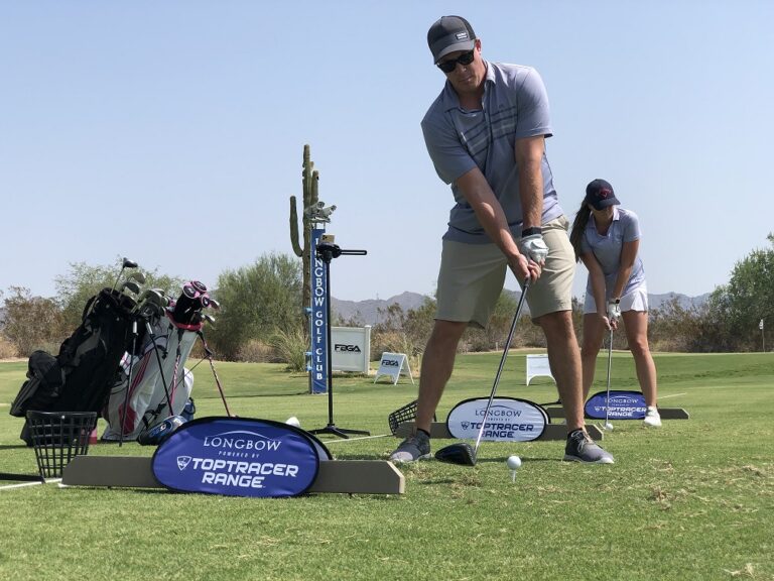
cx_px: 387
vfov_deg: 25.7
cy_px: 290
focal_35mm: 57
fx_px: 1274
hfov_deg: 33.8
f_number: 2.8
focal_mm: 6.6
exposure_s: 1/867
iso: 20
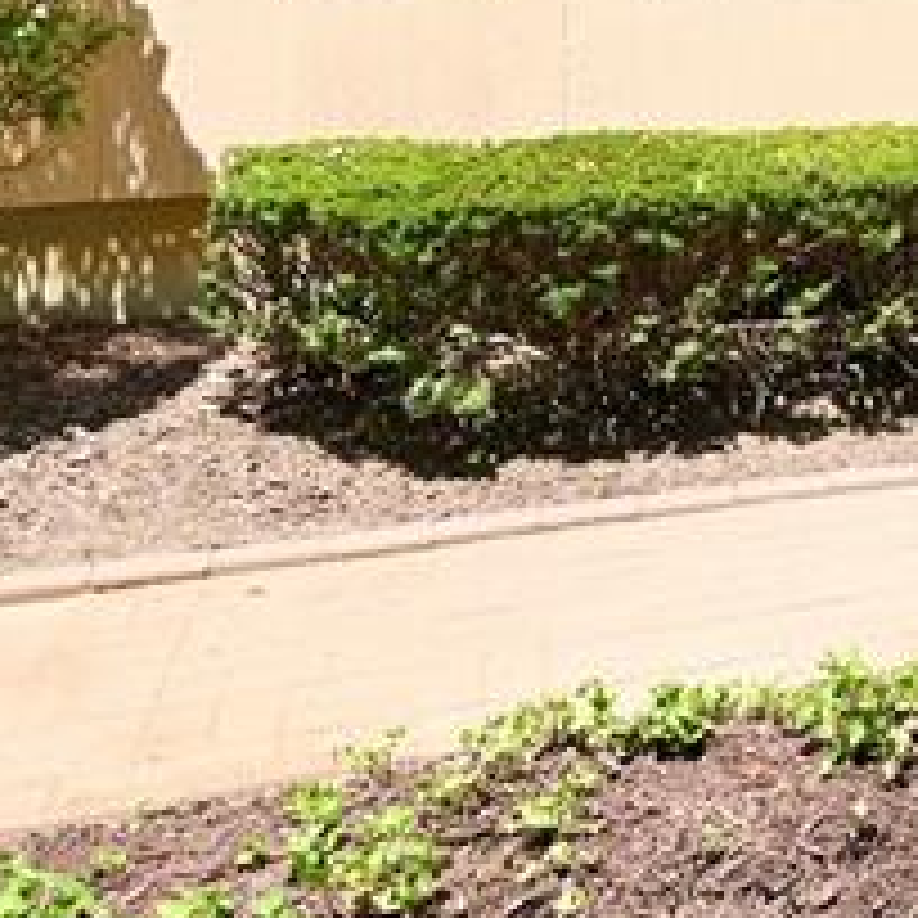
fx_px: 1920
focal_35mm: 64
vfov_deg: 24.6
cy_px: -153
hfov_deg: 22.4
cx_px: 1350
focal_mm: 15
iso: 100
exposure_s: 1/200
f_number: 8
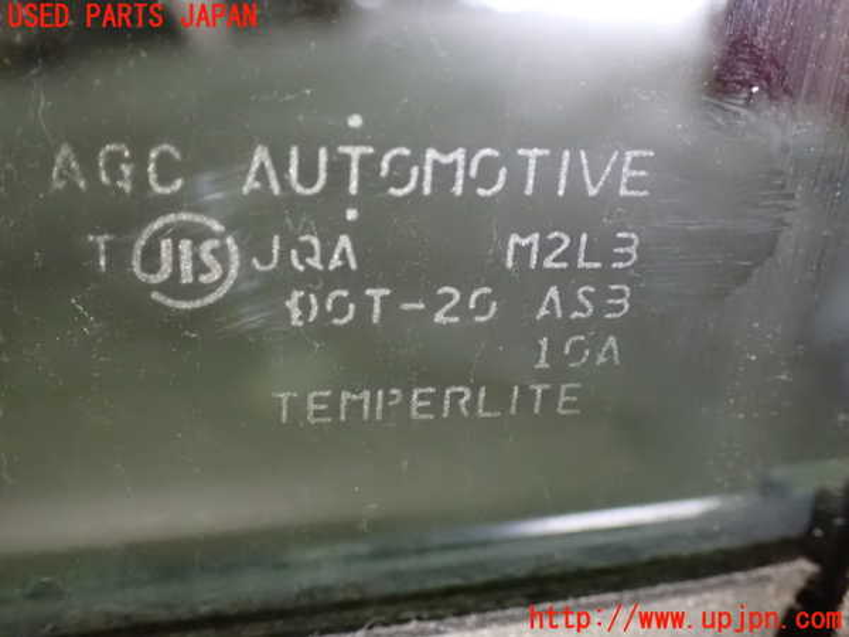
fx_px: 1079
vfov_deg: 32.9
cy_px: 318
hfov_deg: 42.9
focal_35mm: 44
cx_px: 424
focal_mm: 7.84
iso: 1600
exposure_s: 1/30
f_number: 2.9
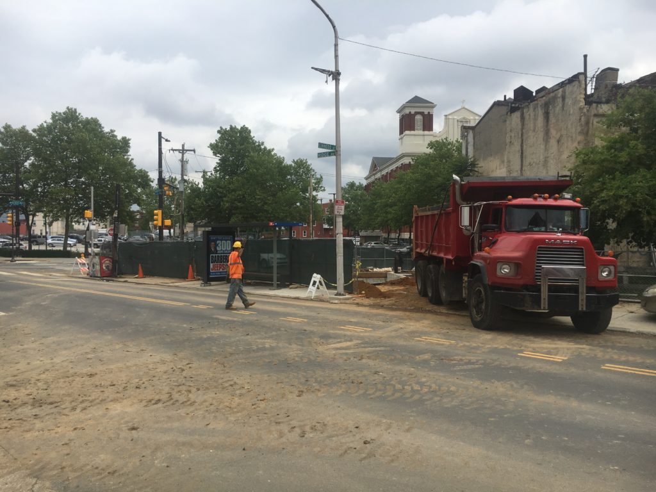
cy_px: 246
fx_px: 550
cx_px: 328
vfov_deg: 48.2
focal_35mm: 29
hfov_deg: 61.7
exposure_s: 1/2564
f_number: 2.2
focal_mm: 4.15
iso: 25
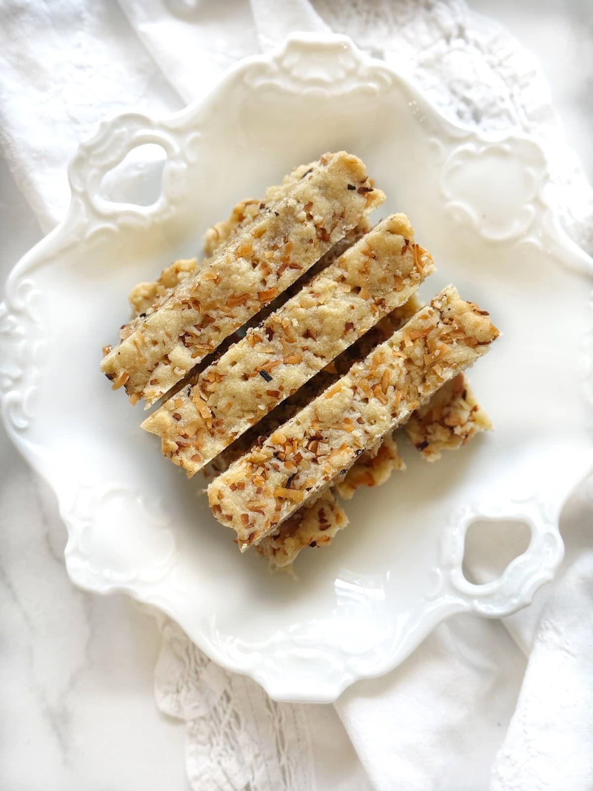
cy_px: 396
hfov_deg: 30.3
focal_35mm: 48
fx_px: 1096
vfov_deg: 39.7
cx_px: 296
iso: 125
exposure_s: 1/240
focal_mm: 6.8
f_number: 1.8
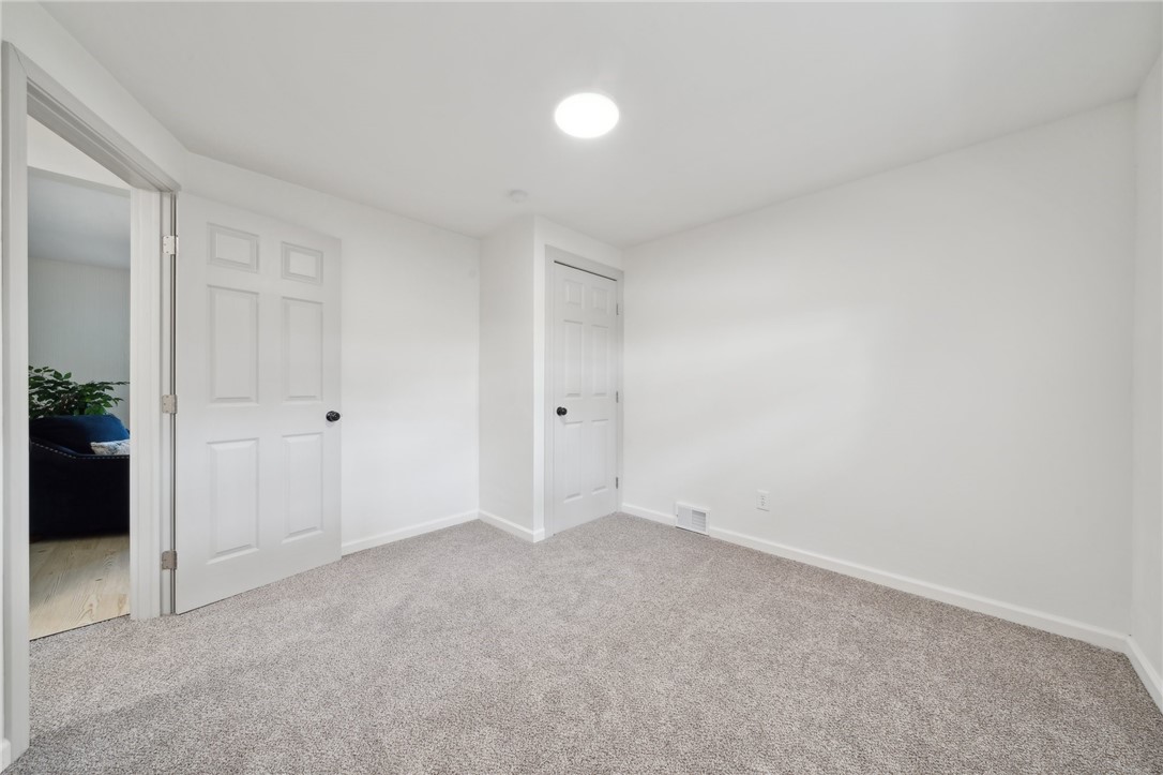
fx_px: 387
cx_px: 582
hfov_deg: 112.6
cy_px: 388
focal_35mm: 12
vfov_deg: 89.9
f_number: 11
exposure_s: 1/1.67
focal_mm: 12
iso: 50
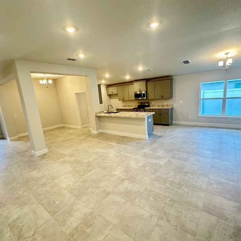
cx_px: 118
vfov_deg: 84.0
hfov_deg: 84.0
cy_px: 122
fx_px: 134
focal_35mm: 17
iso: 320
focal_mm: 2.22
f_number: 2.2
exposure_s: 1/60
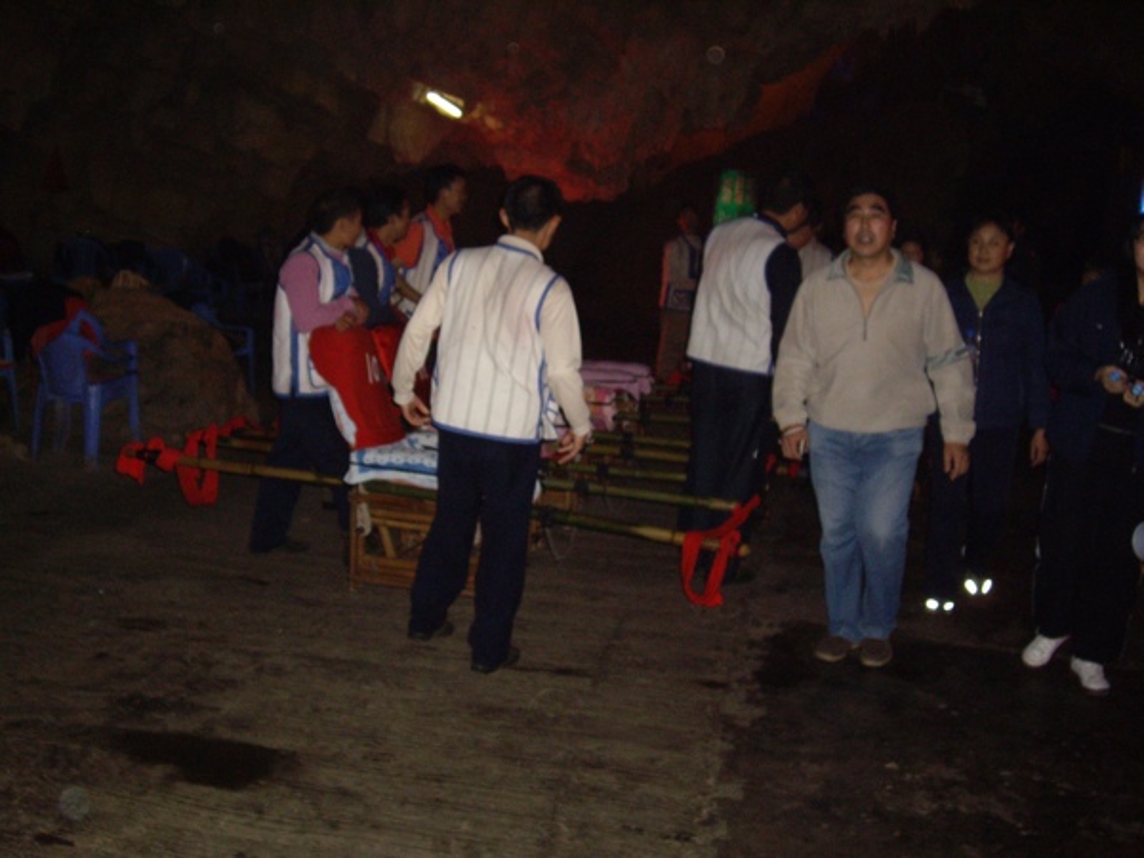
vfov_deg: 31.5
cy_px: 429
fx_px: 1520
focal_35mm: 46
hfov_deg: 41.2
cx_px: 572
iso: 400
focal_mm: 9.6
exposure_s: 1/50
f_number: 3.1
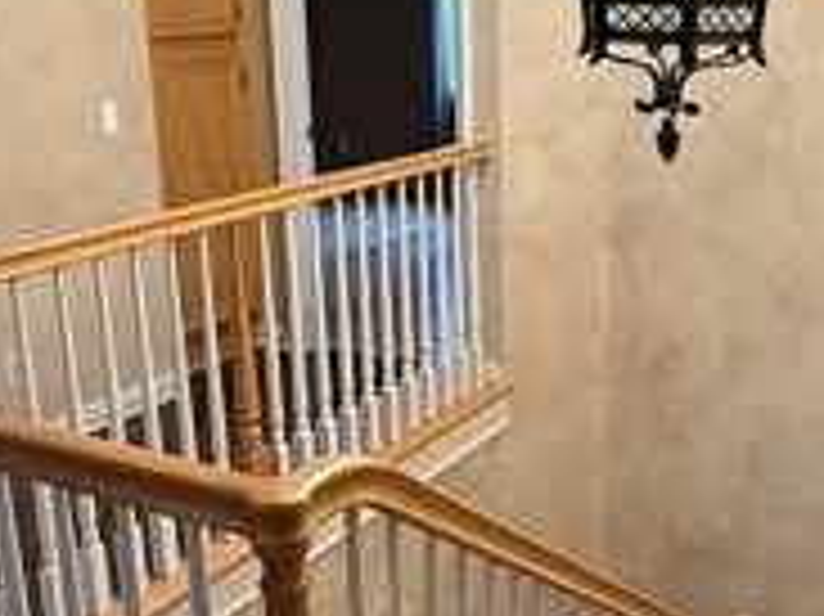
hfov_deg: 37.9
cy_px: 297
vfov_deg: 29.6
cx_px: 621
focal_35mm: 49
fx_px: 1166
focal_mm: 2.22
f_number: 2.2
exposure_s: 1/60
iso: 400
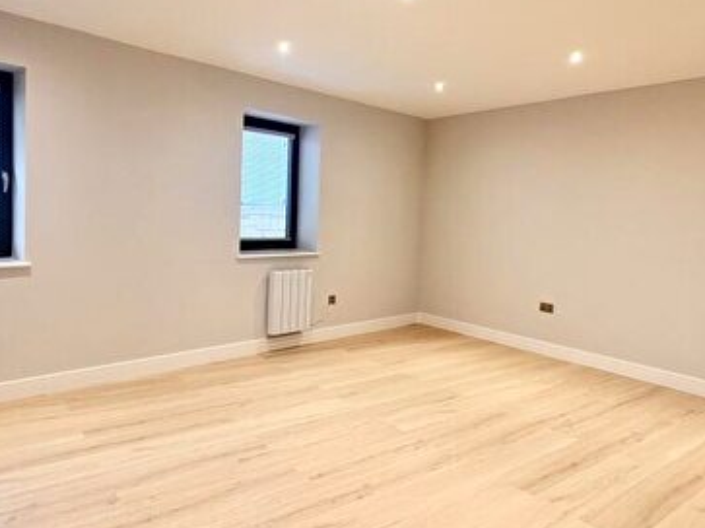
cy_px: 238
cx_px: 392
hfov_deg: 65.1
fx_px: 550
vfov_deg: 51.2
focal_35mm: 27
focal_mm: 2.22
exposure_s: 1/50
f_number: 2.2
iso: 160
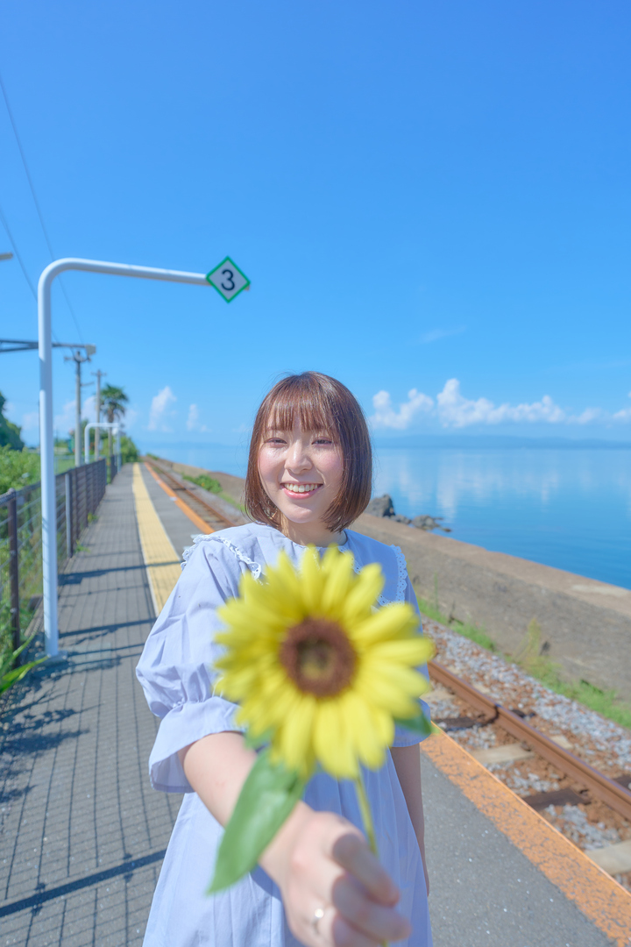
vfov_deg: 81.2
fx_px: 552
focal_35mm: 21
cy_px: 474
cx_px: 316
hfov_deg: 59.5
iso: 100
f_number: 3.2
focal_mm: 21
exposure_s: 1/2000
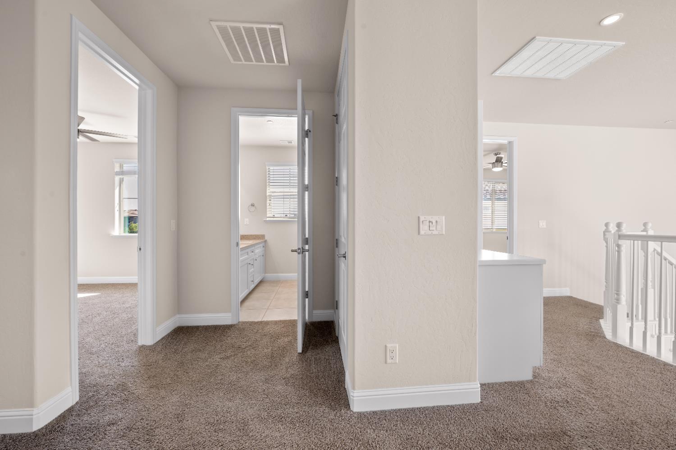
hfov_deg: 104.3
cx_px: 338
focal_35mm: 14
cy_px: 225
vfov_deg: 81.1
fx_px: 263
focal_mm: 14
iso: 250
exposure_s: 1/4
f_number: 9
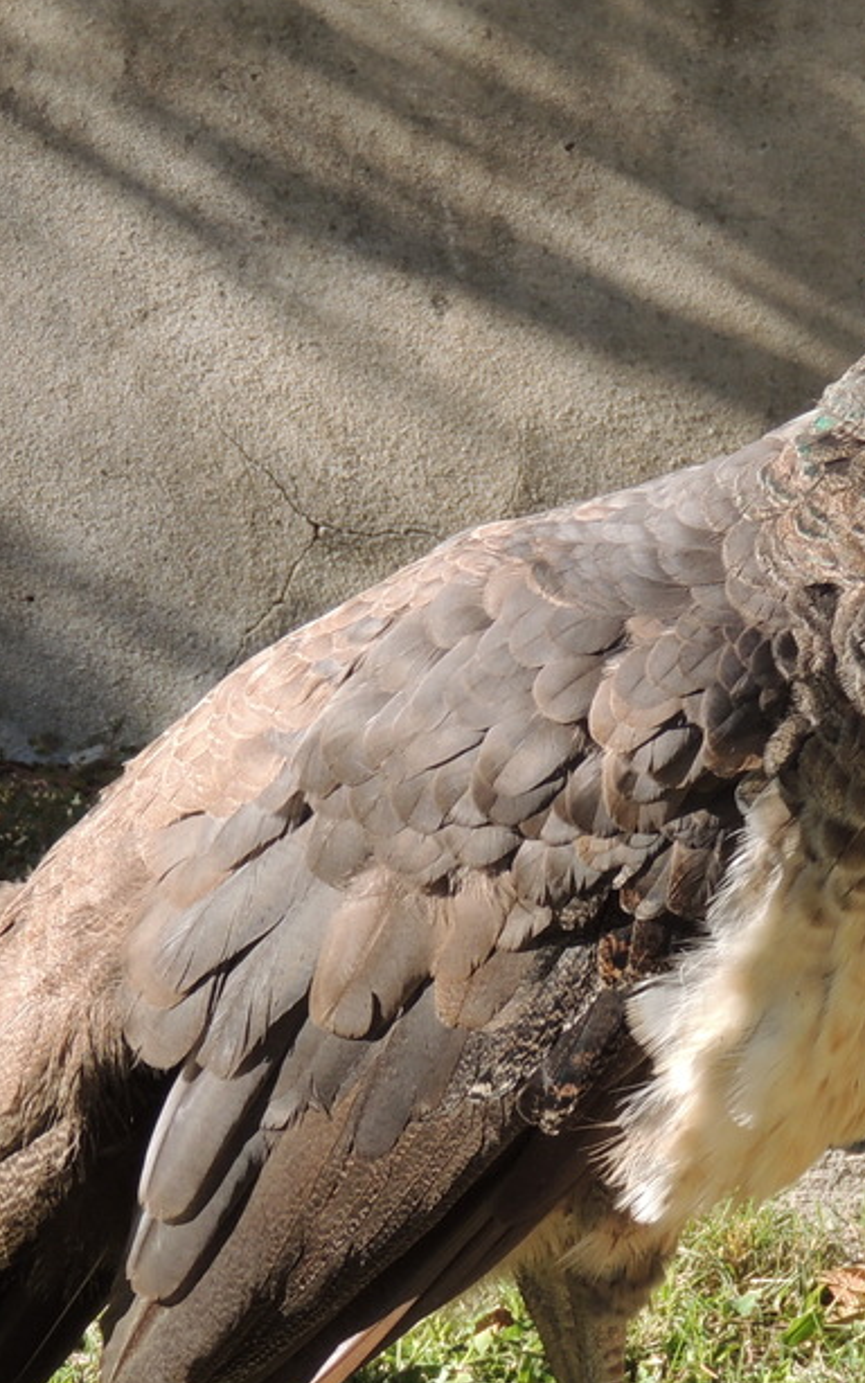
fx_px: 16664
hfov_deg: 3.0
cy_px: 728
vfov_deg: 4.8
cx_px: 572
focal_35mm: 442
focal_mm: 35.6
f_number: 4.6
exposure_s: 1/250
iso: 100
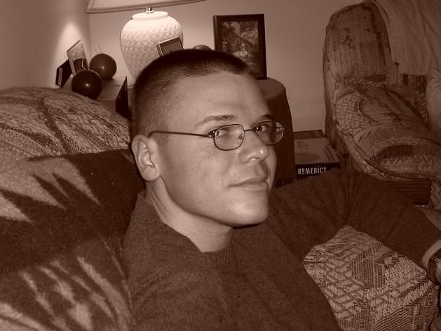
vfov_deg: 25.2
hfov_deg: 33.2
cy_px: 166
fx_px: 739
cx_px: 219
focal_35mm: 58
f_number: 3.4
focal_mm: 8.6
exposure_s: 1/60
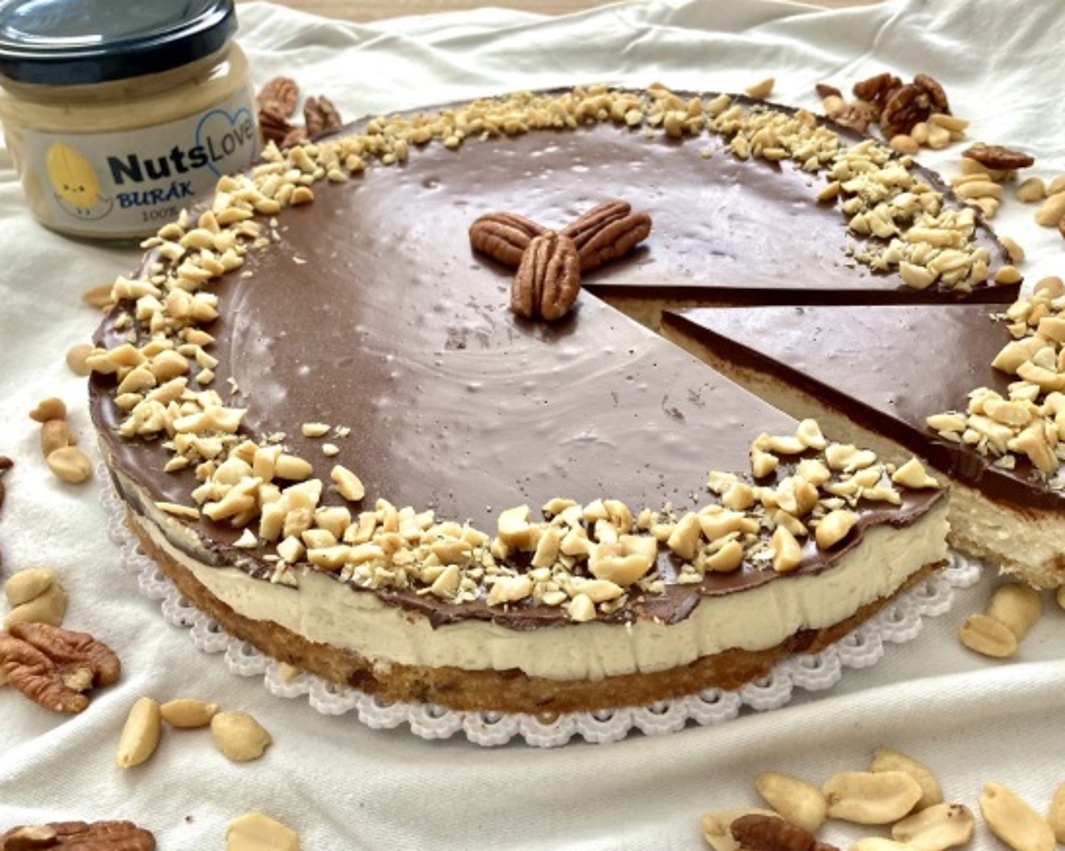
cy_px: 430
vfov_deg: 48.5
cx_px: 574
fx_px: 945
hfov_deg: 58.7
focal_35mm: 30
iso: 50
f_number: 1.8
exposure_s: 1/121
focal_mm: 3.99
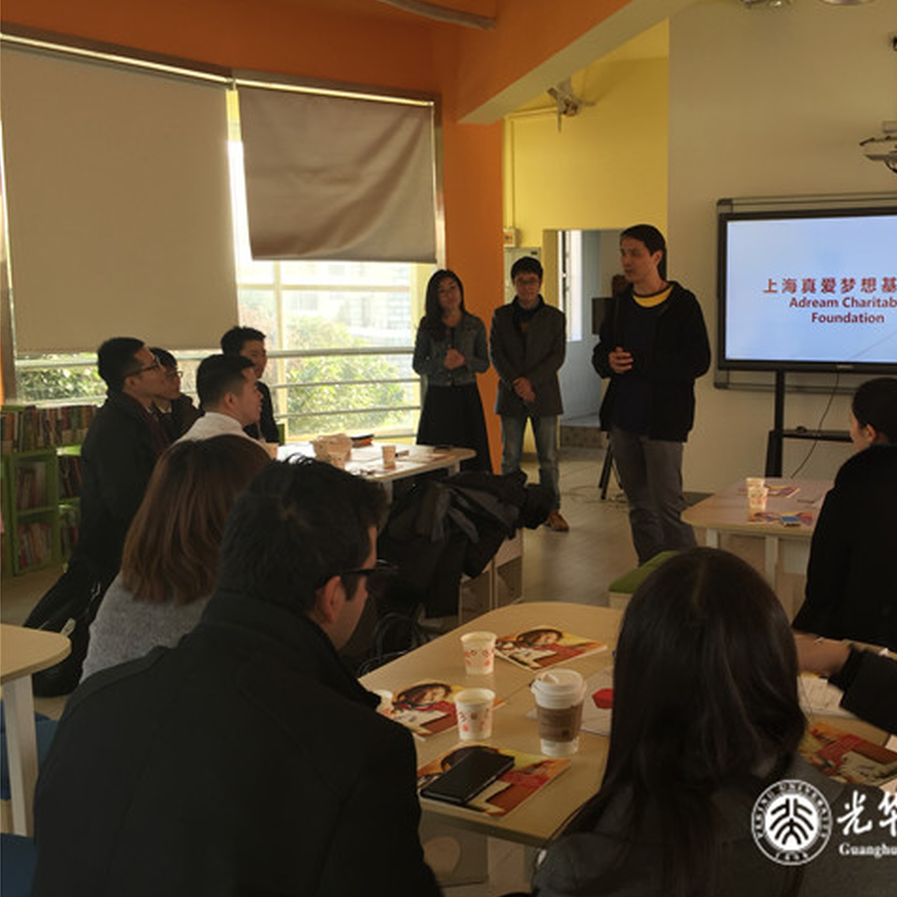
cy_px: 444
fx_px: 1026
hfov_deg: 46.4
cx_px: 611
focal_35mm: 35
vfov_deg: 47.2
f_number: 2.2
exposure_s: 1/40
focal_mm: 4.15
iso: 32
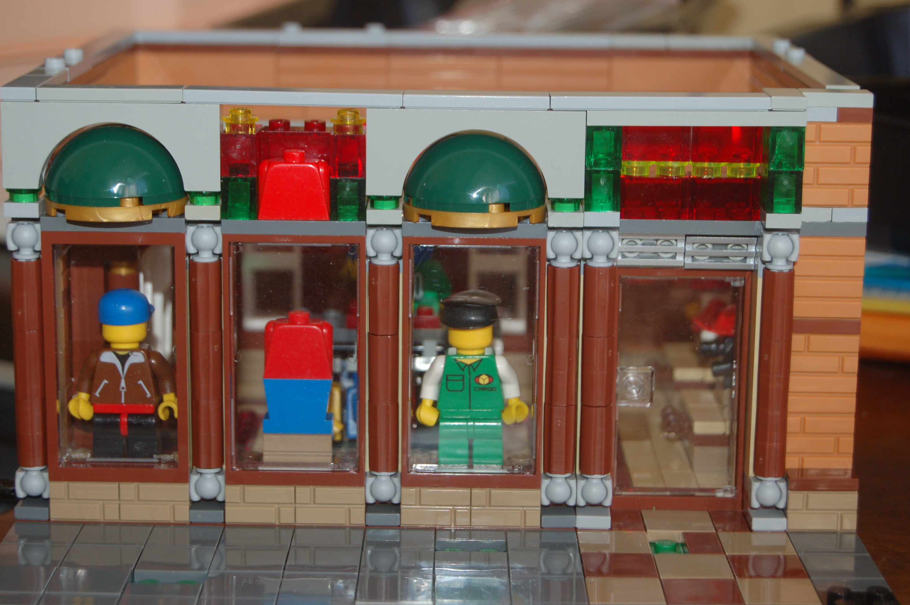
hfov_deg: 24.3
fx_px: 2109
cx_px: 453
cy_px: 302
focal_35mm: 84
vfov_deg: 16.3
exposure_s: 1/60
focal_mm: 55
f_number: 5.6
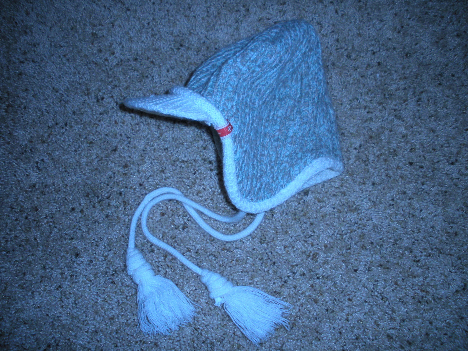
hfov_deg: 52.6
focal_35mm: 35
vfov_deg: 40.7
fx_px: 473
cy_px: 176
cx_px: 234
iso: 200
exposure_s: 1/60
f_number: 3.5
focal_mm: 6.3
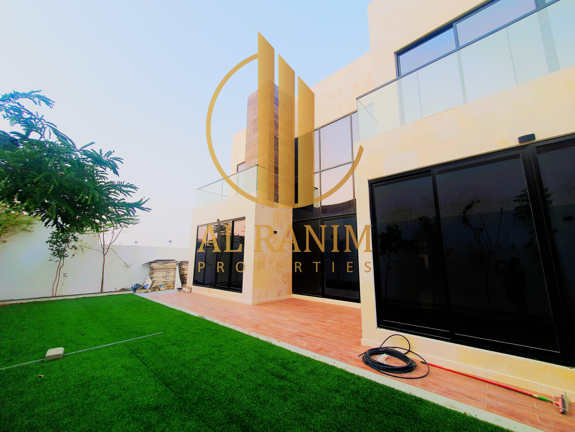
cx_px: 288
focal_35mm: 13
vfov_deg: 89.9
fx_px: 216
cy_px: 216
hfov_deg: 106.2
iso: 50
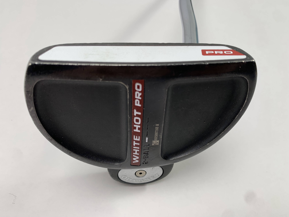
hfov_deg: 67.3
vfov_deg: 53.1
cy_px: 108
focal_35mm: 26
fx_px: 217
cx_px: 144
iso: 25
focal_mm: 4.25
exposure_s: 1/200
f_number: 1.8
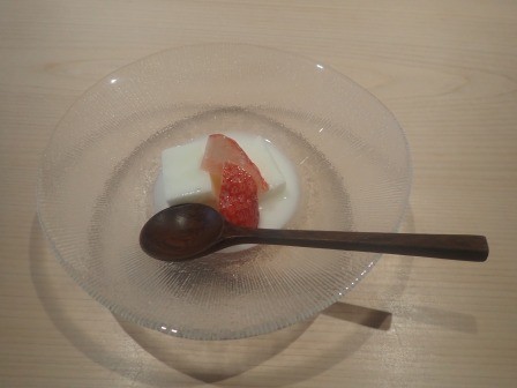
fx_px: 373
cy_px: 194
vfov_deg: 54.9
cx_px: 258
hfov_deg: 69.4
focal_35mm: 25
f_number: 2
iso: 200
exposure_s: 1/100
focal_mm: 4.5
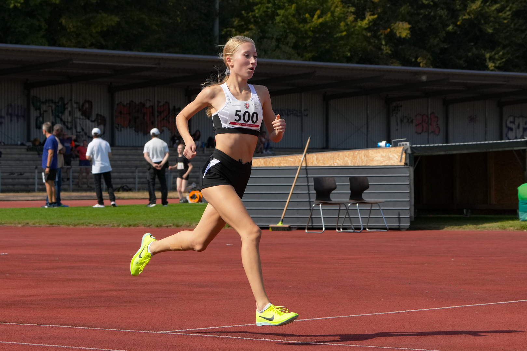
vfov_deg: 7.6
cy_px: 176
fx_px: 2635
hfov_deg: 11.4
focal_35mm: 180
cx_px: 264
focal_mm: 120
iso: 800
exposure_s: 1/1600
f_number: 9
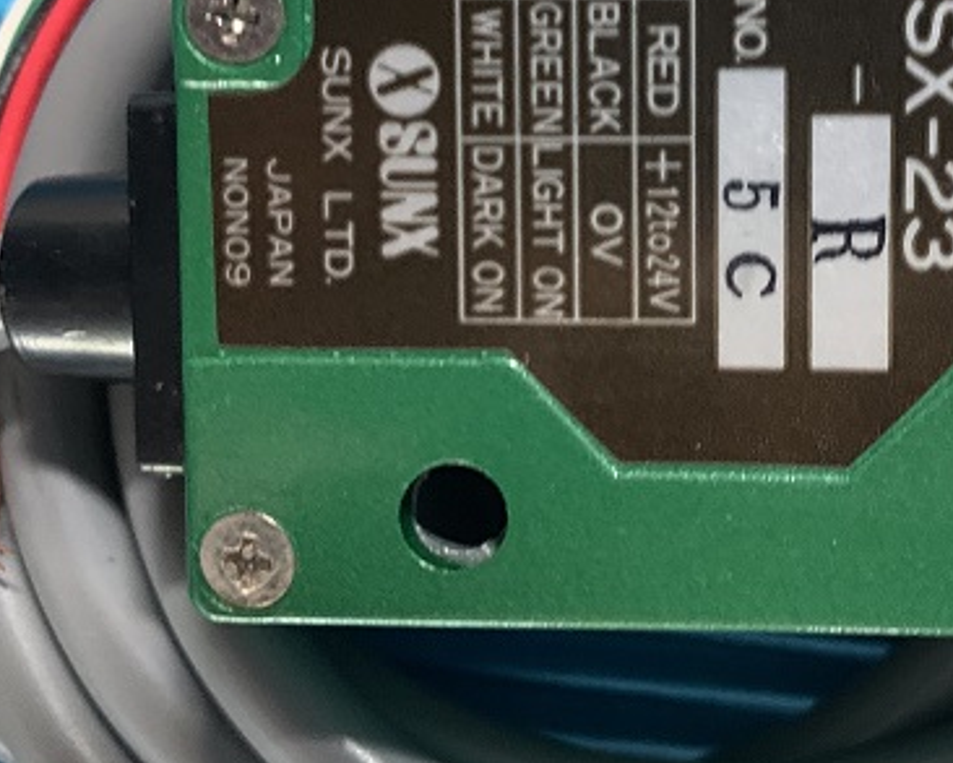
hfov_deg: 32.8
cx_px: 738
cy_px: 288
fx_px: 1580
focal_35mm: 56
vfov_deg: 27.1
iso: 400
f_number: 1.8
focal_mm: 4.25
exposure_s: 1/32
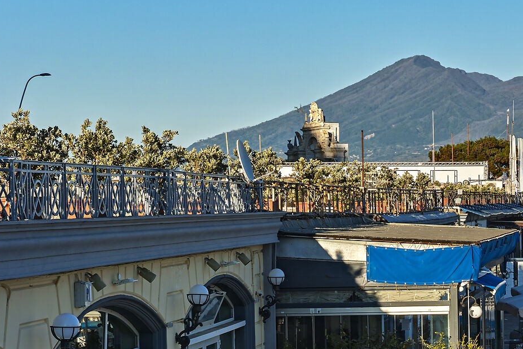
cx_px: 559
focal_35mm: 135
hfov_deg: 14.8
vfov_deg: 10.1
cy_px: 268
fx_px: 1966
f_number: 8
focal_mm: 35
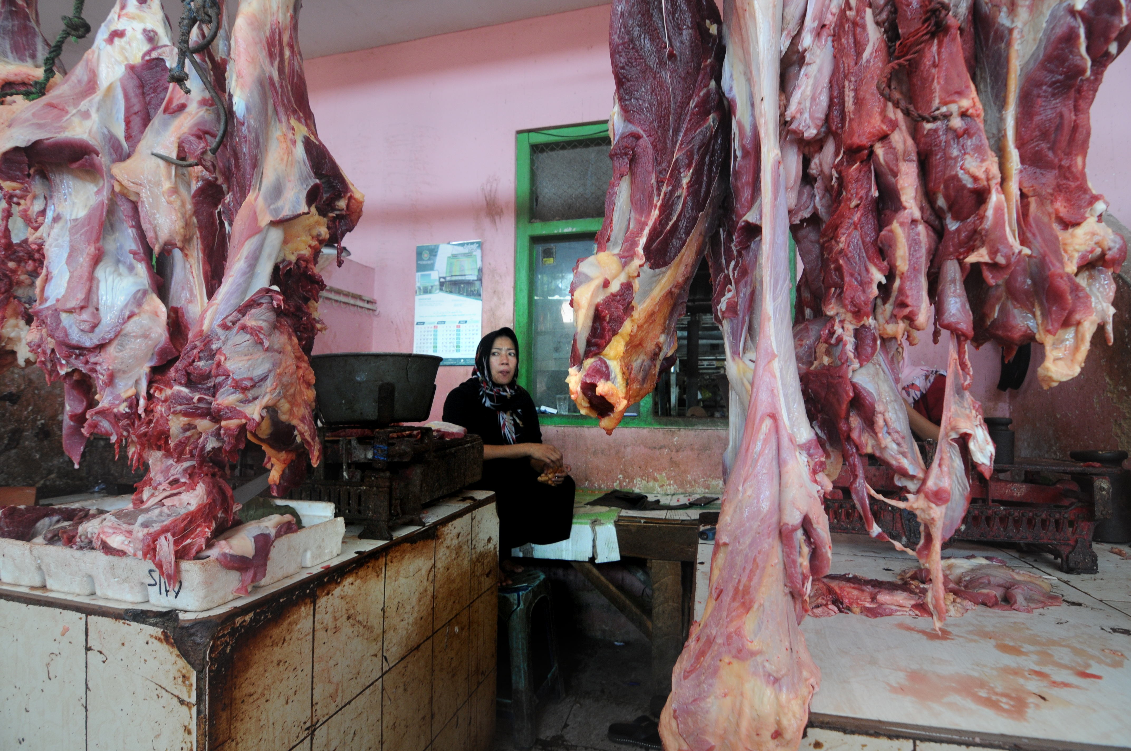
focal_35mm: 16
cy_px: 376
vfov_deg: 71.9
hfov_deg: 95.0
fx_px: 518
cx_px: 566
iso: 400
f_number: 4.5
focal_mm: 11
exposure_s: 1/25
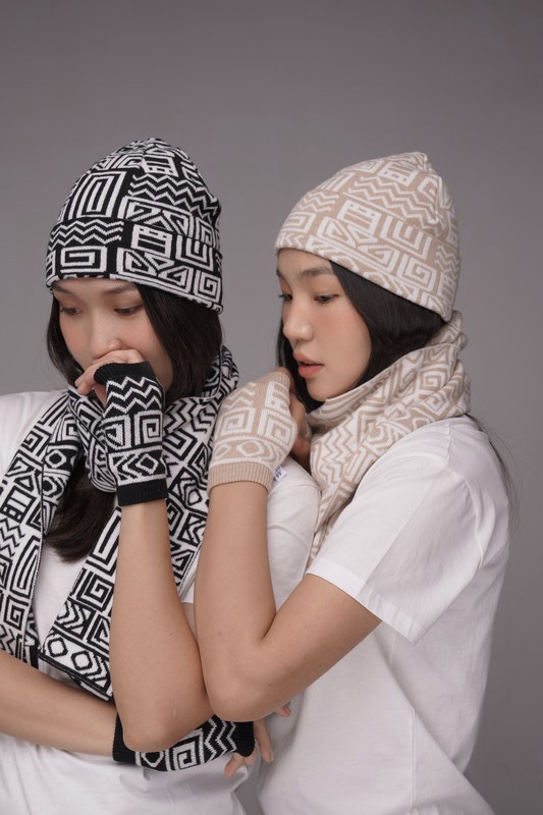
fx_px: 1222
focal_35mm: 54
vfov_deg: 36.9
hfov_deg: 25.0
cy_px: 408
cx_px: 272
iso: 160
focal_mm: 36
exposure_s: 1/160
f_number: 5
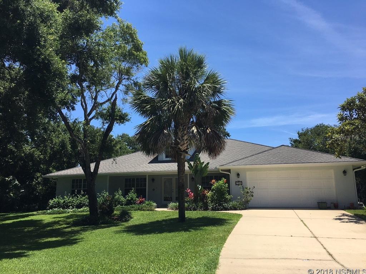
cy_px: 137
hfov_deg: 61.7
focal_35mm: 29
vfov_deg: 48.2
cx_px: 183
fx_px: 307
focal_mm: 4.15
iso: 25
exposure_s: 1/1425
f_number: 2.2
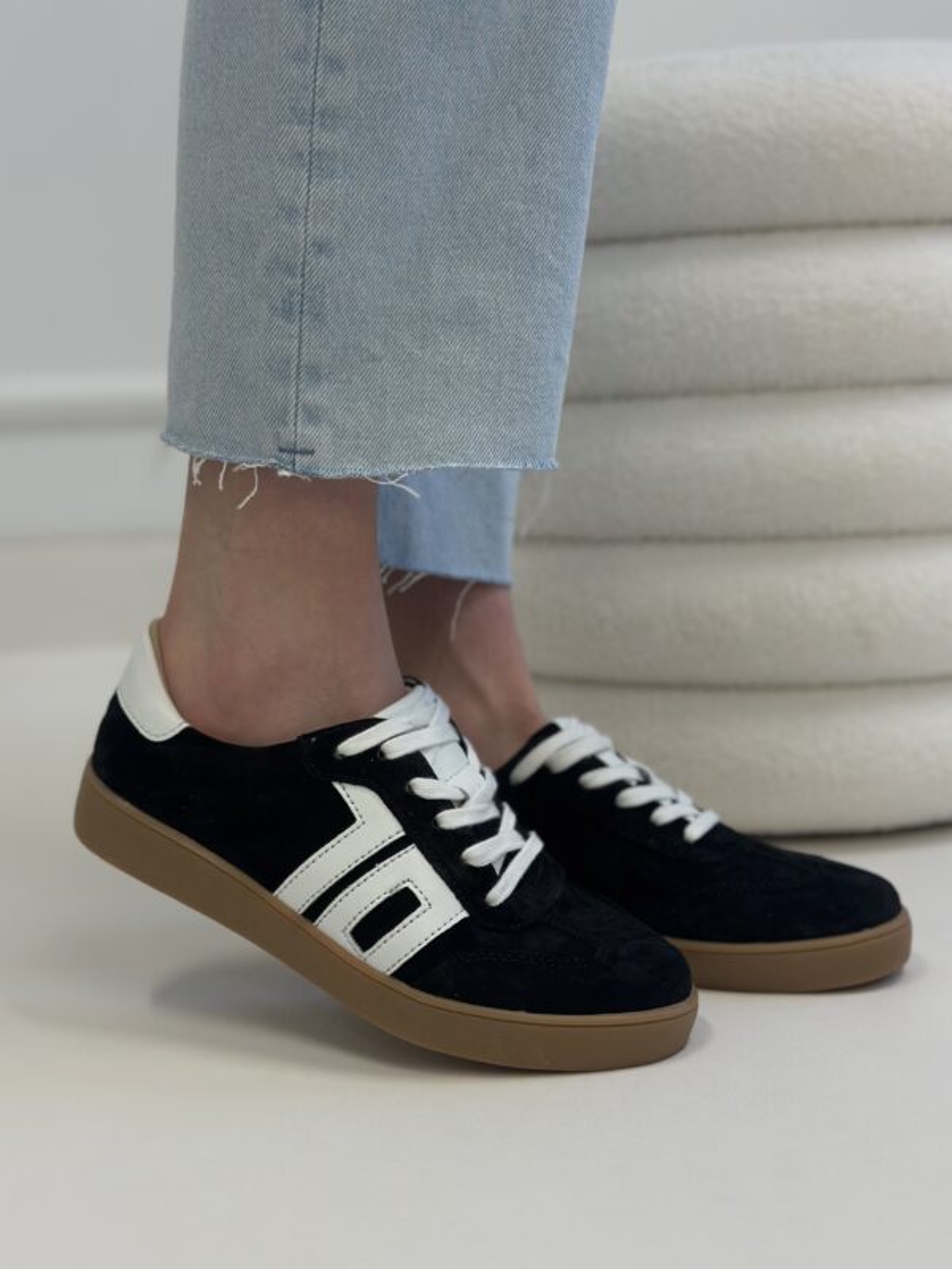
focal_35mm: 48
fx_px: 1760
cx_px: 476
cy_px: 634
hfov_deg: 30.3
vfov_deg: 39.7
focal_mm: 6.86
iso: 100
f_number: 1.78
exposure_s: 1/100
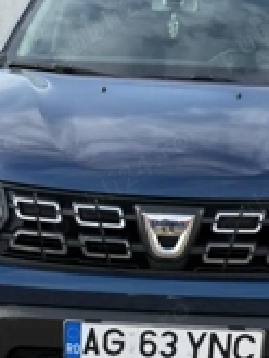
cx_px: 163
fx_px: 652
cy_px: 210
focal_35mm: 63
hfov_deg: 23.3
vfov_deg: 30.6
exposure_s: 1/1117
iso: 64
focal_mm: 5.96
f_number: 1.6
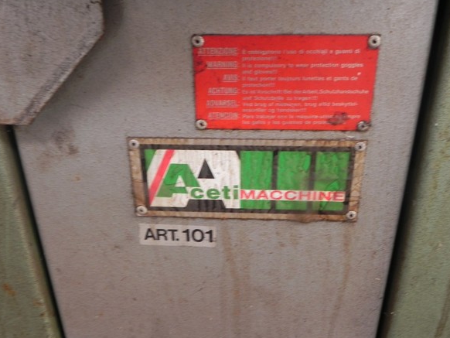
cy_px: 168
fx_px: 442
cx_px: 228
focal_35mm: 34
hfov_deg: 53.9
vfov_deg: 41.8
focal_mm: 5.9
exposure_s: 1/48
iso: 160
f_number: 2.8
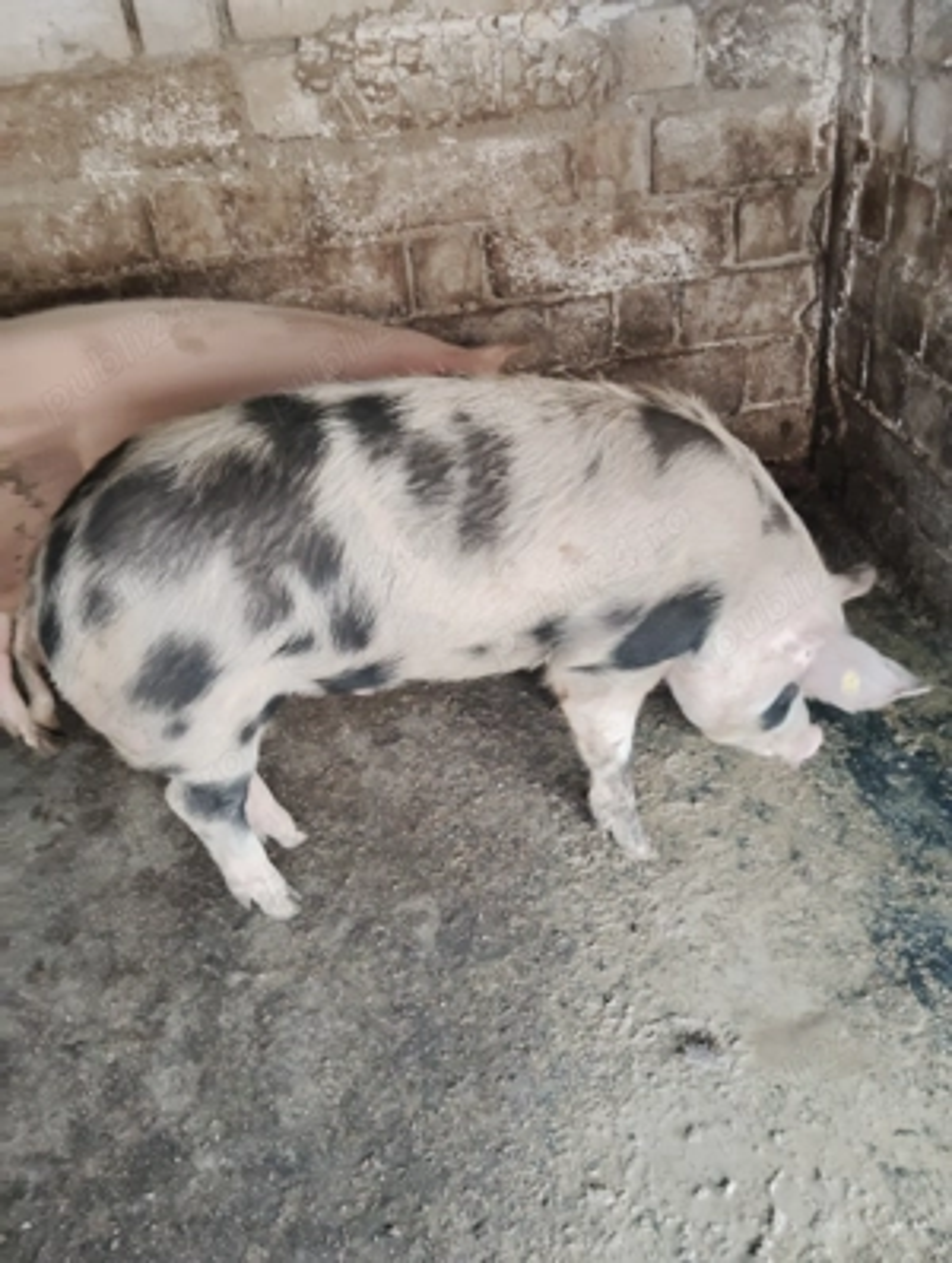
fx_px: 1023
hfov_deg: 49.9
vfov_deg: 63.4
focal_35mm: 28
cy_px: 632
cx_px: 476
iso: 1997
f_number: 1.8
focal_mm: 4.22
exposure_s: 1/20
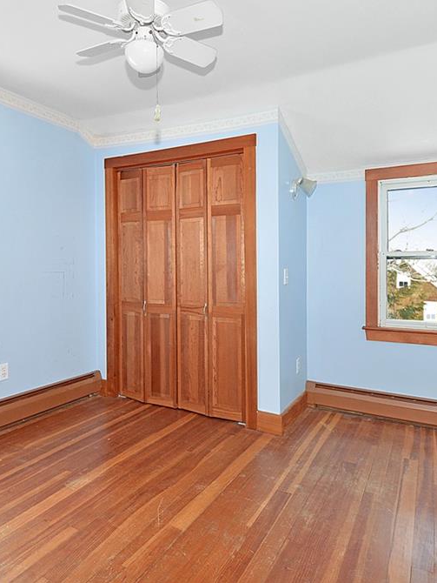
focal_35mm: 22
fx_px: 370
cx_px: 205
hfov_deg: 61.1
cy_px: 289
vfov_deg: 76.4
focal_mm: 10
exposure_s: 1/125
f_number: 5.6
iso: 400
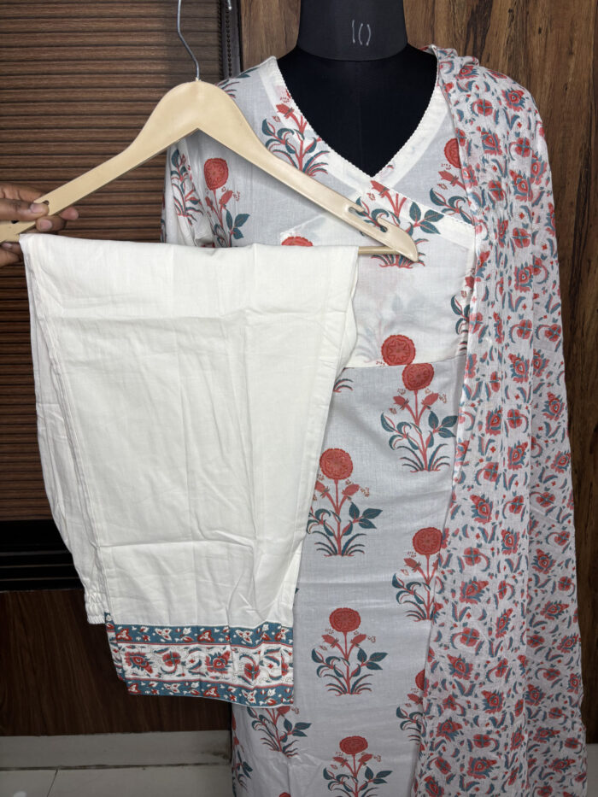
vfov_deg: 67.3
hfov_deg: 53.1
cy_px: 398
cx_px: 299
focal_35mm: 26
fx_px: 599
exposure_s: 1/100
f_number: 1.6
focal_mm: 5.96
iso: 50
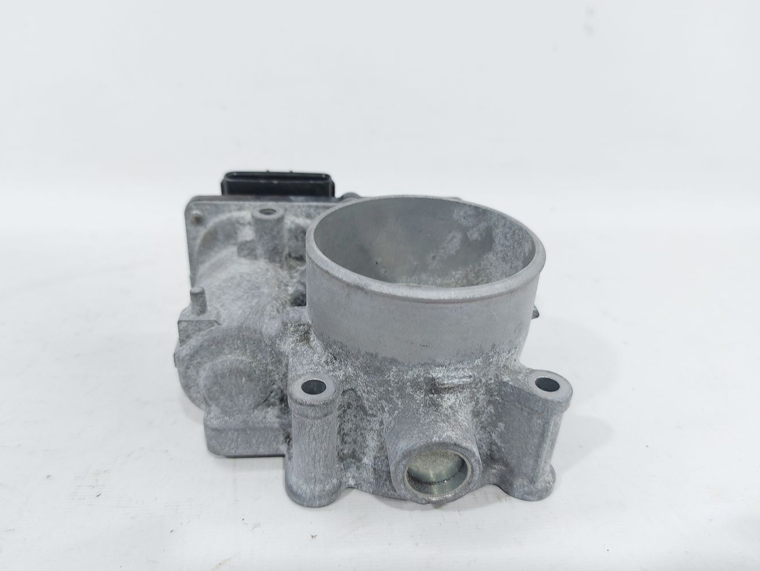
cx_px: 366
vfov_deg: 54.9
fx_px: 549
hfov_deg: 69.4
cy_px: 293
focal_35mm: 25
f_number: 1.8
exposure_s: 1/50
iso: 64
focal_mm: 5.23
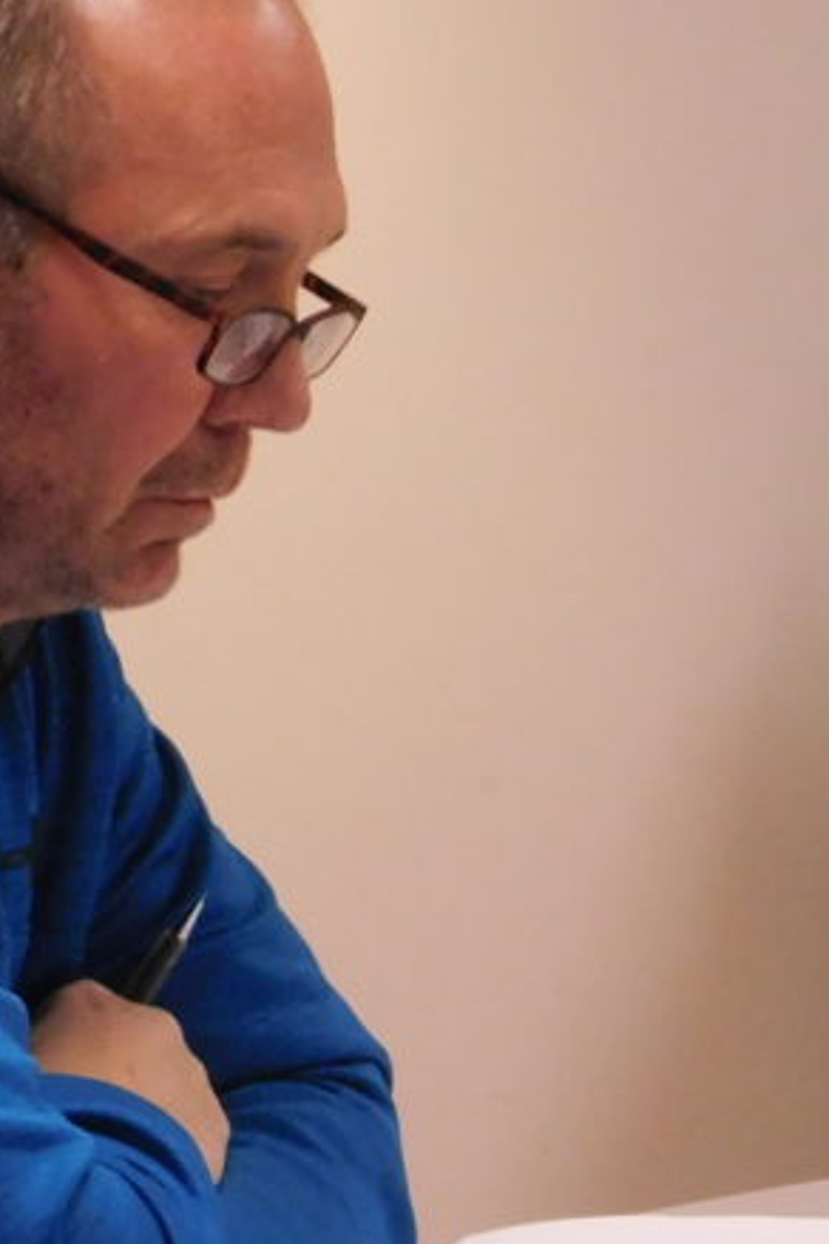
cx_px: 441
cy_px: 855
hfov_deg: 6.6
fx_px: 7219
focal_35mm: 209
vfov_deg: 9.8
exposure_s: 1/30
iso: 400
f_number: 4.2
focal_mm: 11.7
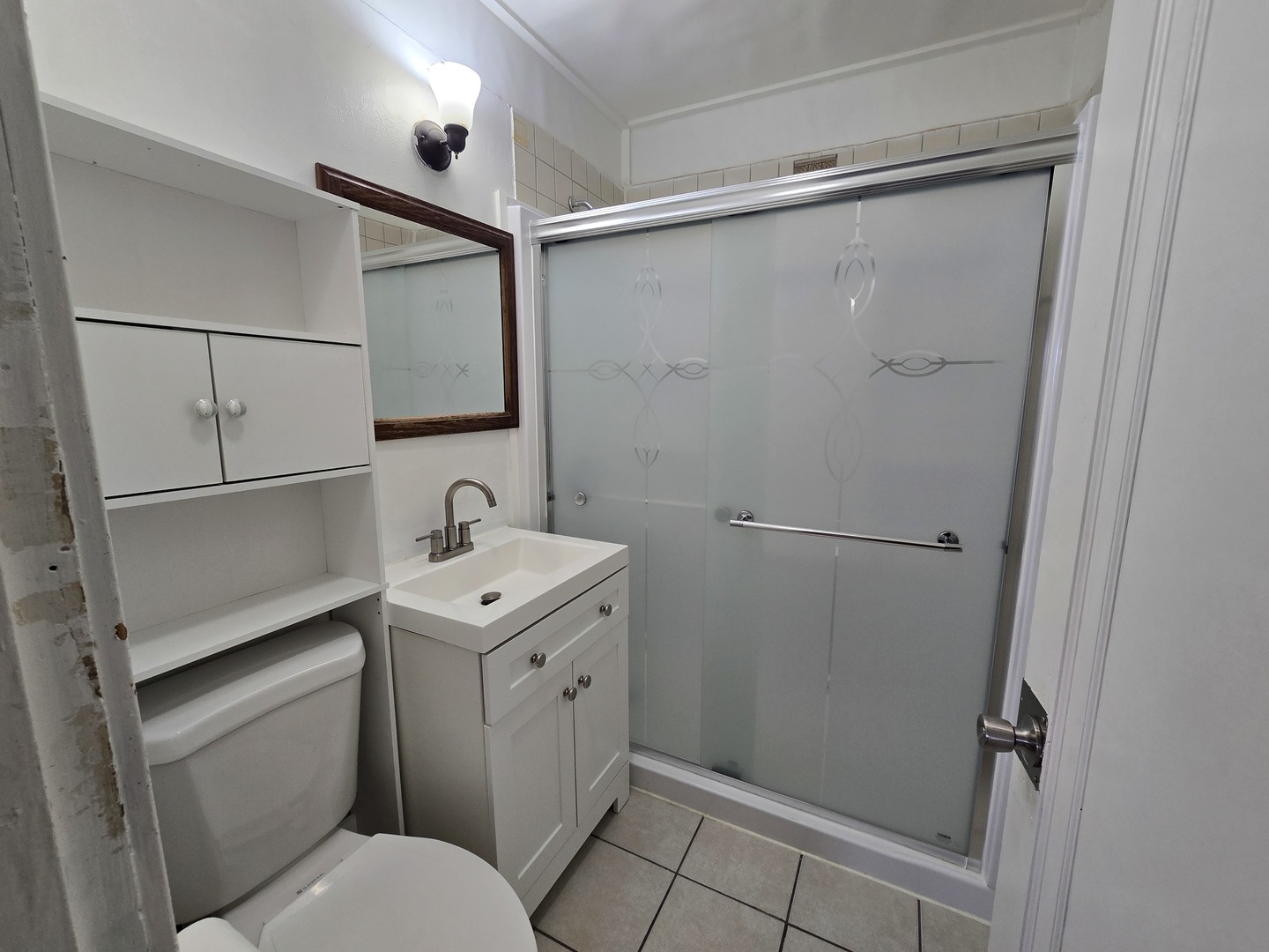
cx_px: 634
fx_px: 477
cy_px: 476
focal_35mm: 13
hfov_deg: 106.2
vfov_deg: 89.9
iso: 64
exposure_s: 1/60
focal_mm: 2.2
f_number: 2.2
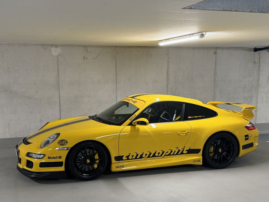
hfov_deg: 71.6
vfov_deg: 56.8
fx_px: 187
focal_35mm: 24
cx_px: 134
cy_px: 101
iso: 250
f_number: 1.78
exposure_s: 1/100
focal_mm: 6.76
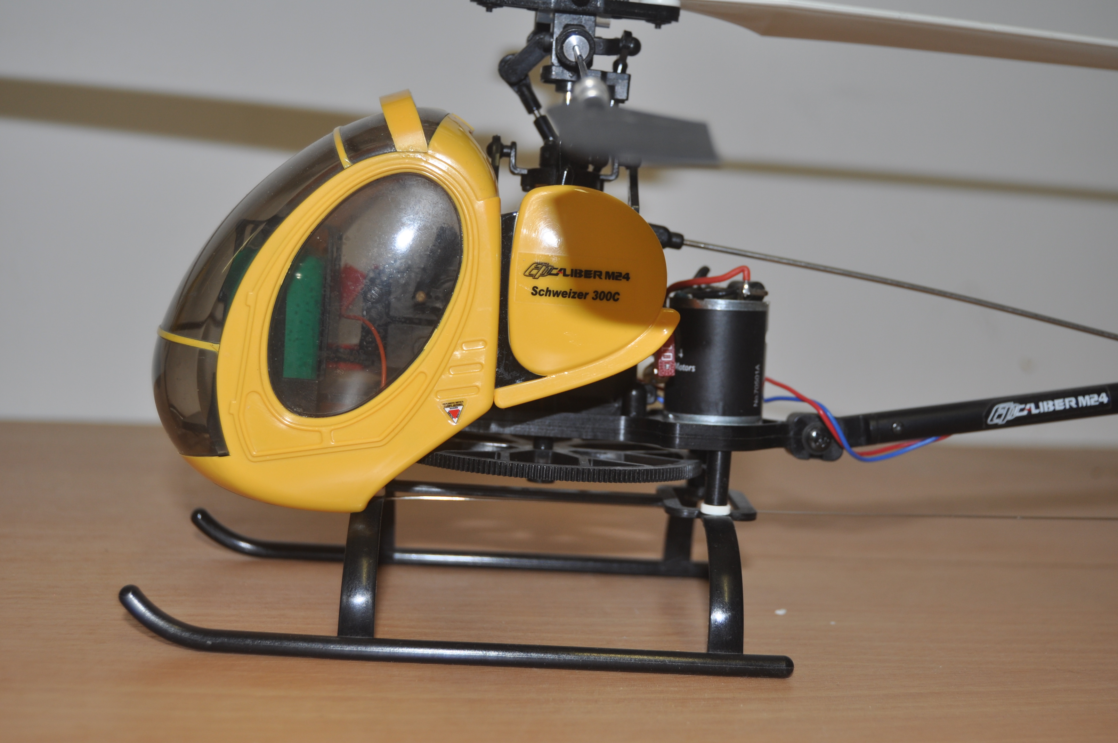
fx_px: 1628
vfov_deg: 25.7
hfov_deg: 37.9
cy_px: 372
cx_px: 559
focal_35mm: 52
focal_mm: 35
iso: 200
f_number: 4.5
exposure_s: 1/60
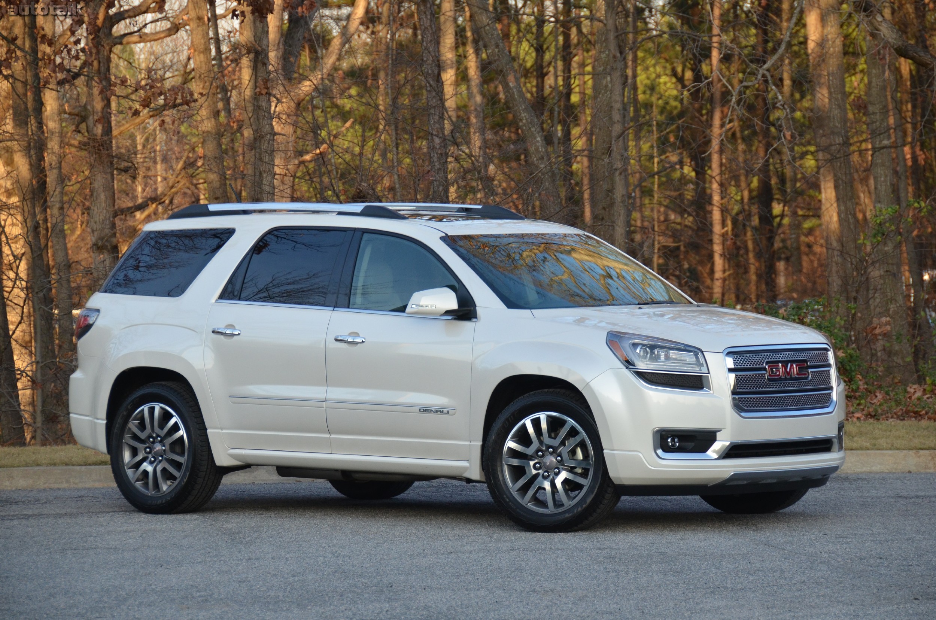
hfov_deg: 13.1
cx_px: 468
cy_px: 310
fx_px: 4087
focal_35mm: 158
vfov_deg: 8.7
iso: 800
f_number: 5.3
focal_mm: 105
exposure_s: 1/640
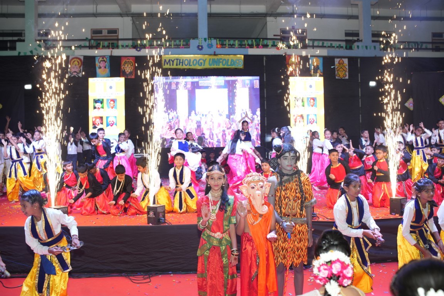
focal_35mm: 35
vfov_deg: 37.9
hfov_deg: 54.4
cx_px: 222
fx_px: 432
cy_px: 148
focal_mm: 35
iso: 800
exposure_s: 1/160
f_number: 3.5
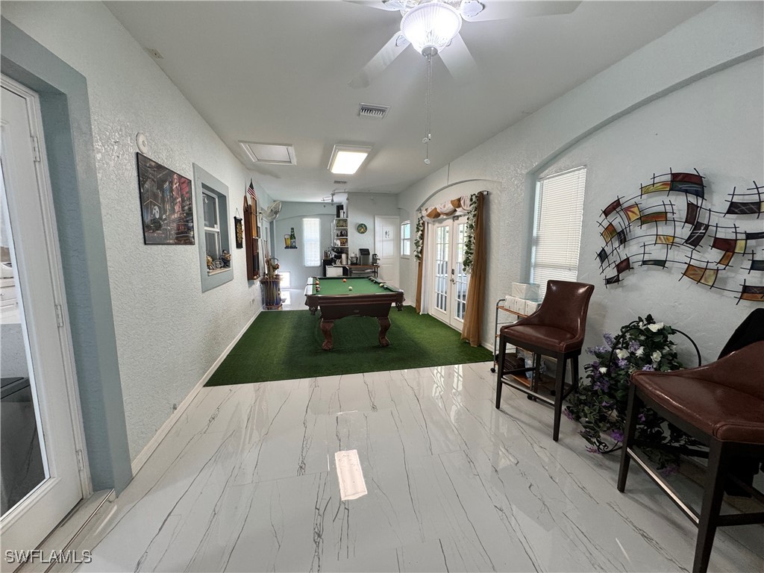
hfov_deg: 102.1
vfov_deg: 85.7
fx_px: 309
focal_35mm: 14
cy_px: 286
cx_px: 382
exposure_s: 1/60
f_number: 2.2
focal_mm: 2.22
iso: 160
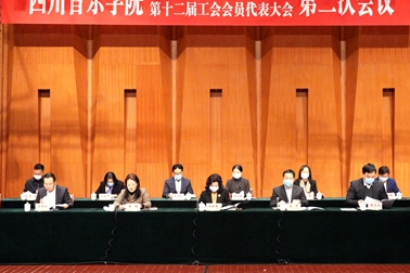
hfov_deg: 31.0
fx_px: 740
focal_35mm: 65
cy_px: 96
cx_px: 214
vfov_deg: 20.9
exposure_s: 1/125
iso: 12800
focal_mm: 41
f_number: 5.6
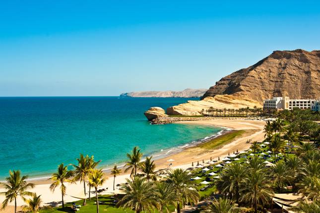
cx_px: 160
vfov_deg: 27.0
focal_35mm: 50
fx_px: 444
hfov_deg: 39.6
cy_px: 106
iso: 200
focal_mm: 50
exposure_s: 1/1250
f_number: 5.6
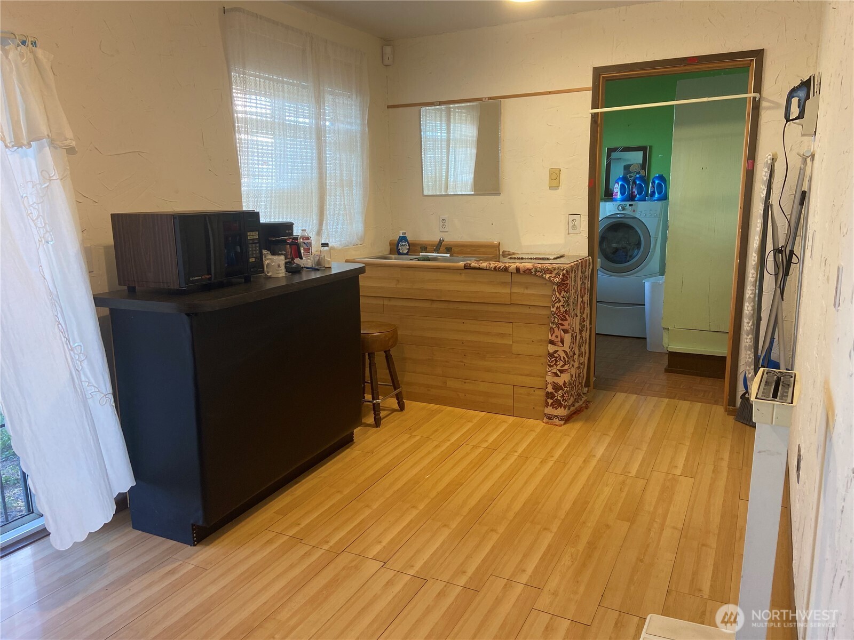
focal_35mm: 26
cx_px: 427
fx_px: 641
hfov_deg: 67.3
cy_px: 320
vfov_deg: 53.1
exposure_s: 1/60
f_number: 1.8
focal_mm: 4.25
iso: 80
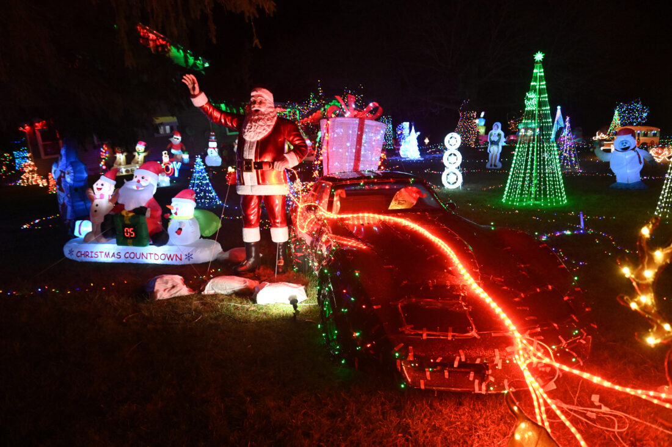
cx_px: 336
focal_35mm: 24
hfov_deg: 73.8
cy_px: 224
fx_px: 448
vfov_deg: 53.1
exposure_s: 1/160
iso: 10000
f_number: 4.5
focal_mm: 24
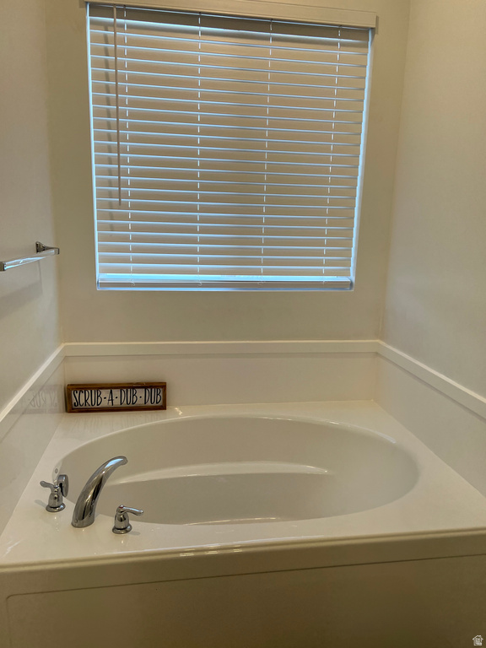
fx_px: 487
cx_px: 243
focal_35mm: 26
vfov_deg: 67.3
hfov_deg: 53.1
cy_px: 324
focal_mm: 5.7
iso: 40
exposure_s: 1/120
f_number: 1.5
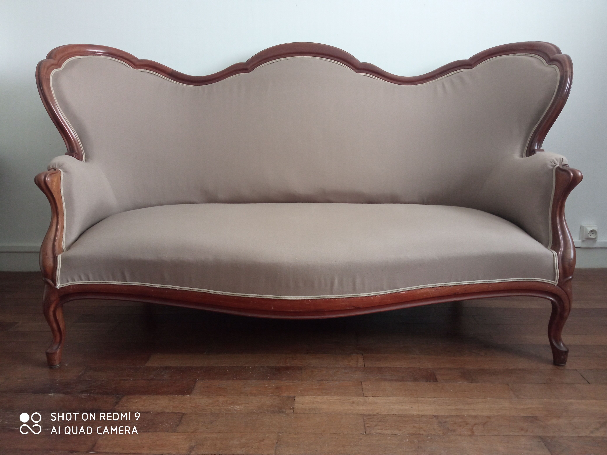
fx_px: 473
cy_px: 228
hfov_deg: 65.3
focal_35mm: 27
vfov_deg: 51.4
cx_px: 304
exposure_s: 1/25
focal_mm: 3.79
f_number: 2.2
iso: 861
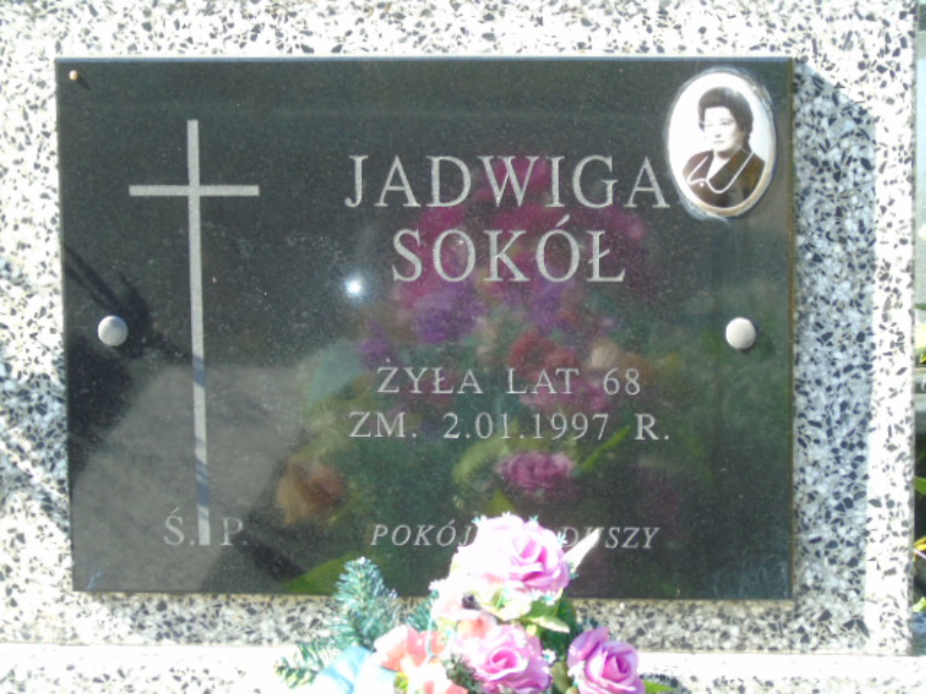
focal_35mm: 162
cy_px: 347
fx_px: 4334
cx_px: 463
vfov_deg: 9.2
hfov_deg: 12.2
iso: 160
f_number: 4.9
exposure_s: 1/125
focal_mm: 29
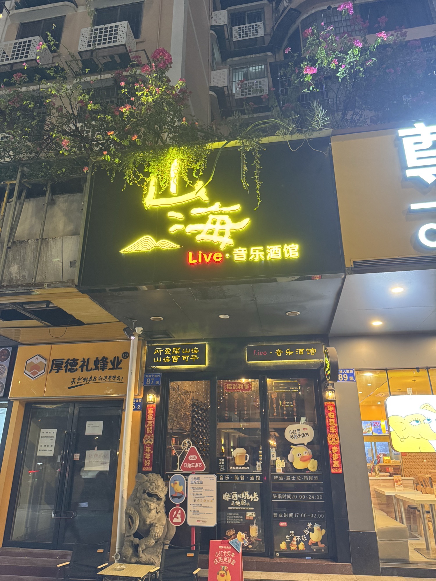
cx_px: 218
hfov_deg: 56.8
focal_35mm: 24
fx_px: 403
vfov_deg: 71.6
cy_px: 290
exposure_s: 1/50
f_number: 1.78
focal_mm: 6.76
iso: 640
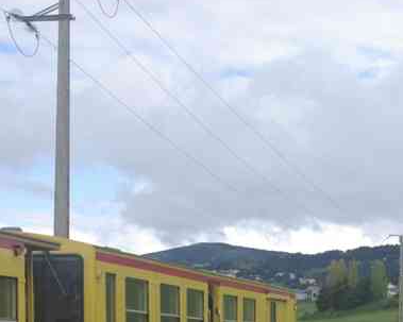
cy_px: 341
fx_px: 1553
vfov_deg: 11.7
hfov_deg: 14.7
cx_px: 310
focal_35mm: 130
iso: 100
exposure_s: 1/180
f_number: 8
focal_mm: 35
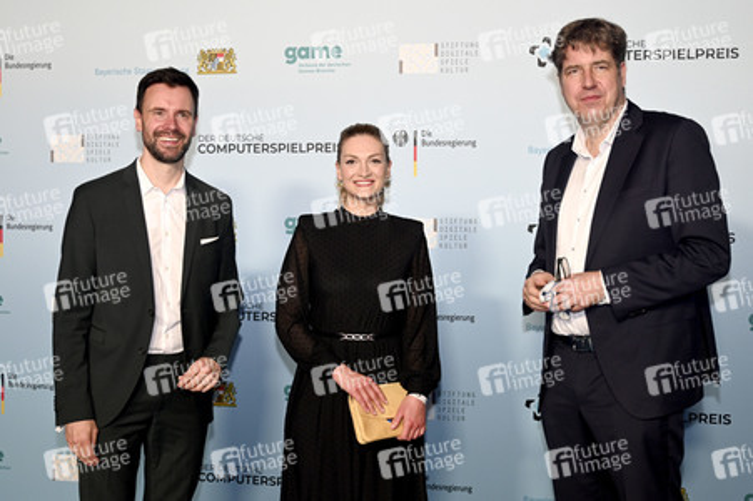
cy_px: 250
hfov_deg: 49.6
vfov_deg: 34.2
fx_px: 815
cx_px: 376
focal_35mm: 39
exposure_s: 1/160
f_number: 4
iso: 1000
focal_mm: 39
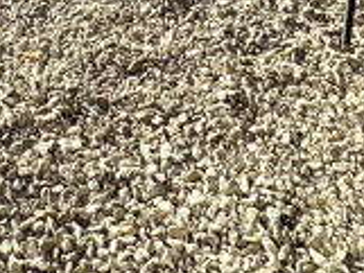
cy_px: -420
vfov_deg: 12.4
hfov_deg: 20.7
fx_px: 937
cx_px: -57
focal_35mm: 89
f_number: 2.2
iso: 40
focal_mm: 2.22
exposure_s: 1/2146
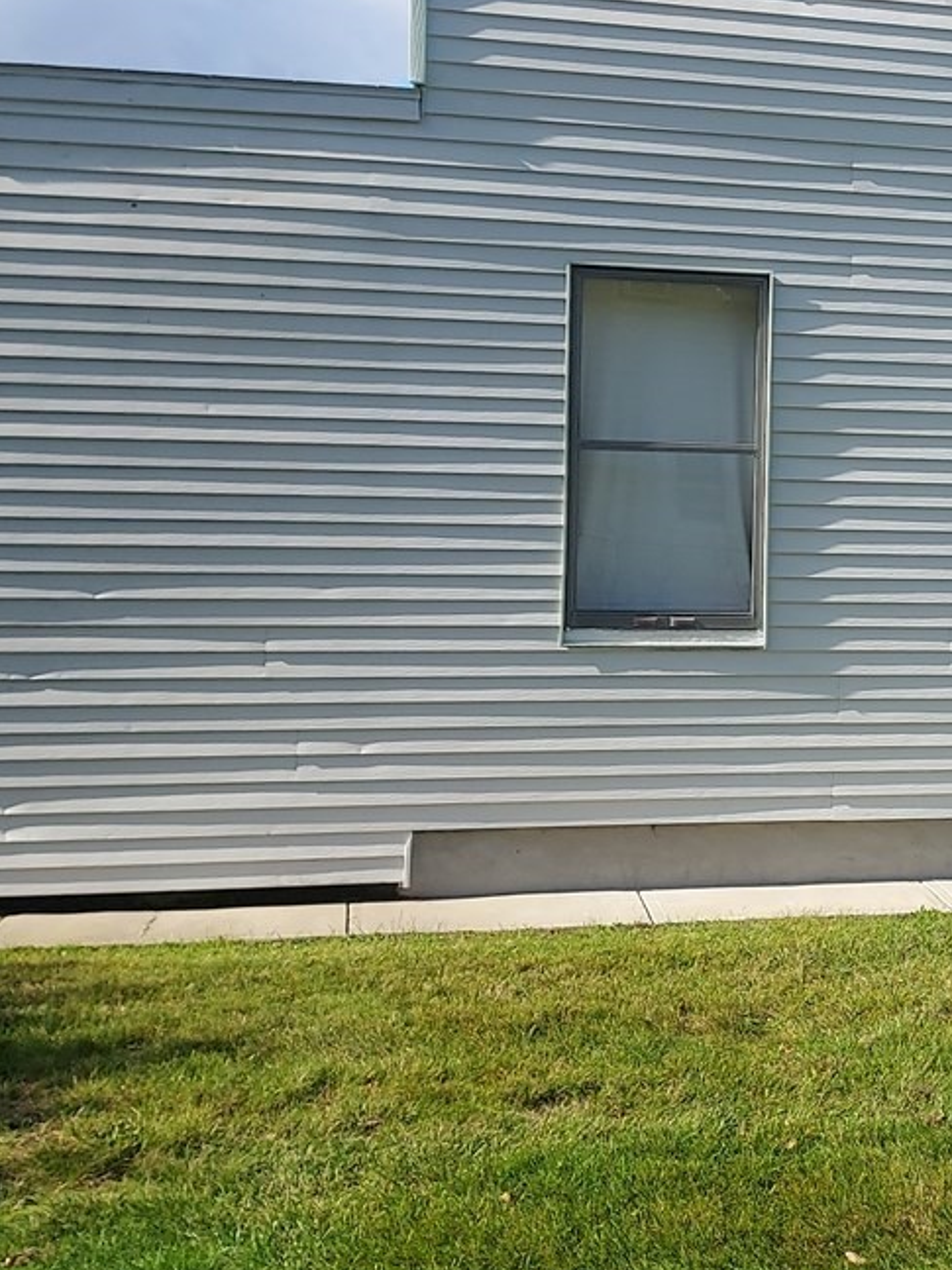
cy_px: 481
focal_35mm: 57
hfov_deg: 24.0
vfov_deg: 33.6
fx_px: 2091
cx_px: 1050
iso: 40
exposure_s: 1/656
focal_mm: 4.6
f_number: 1.8
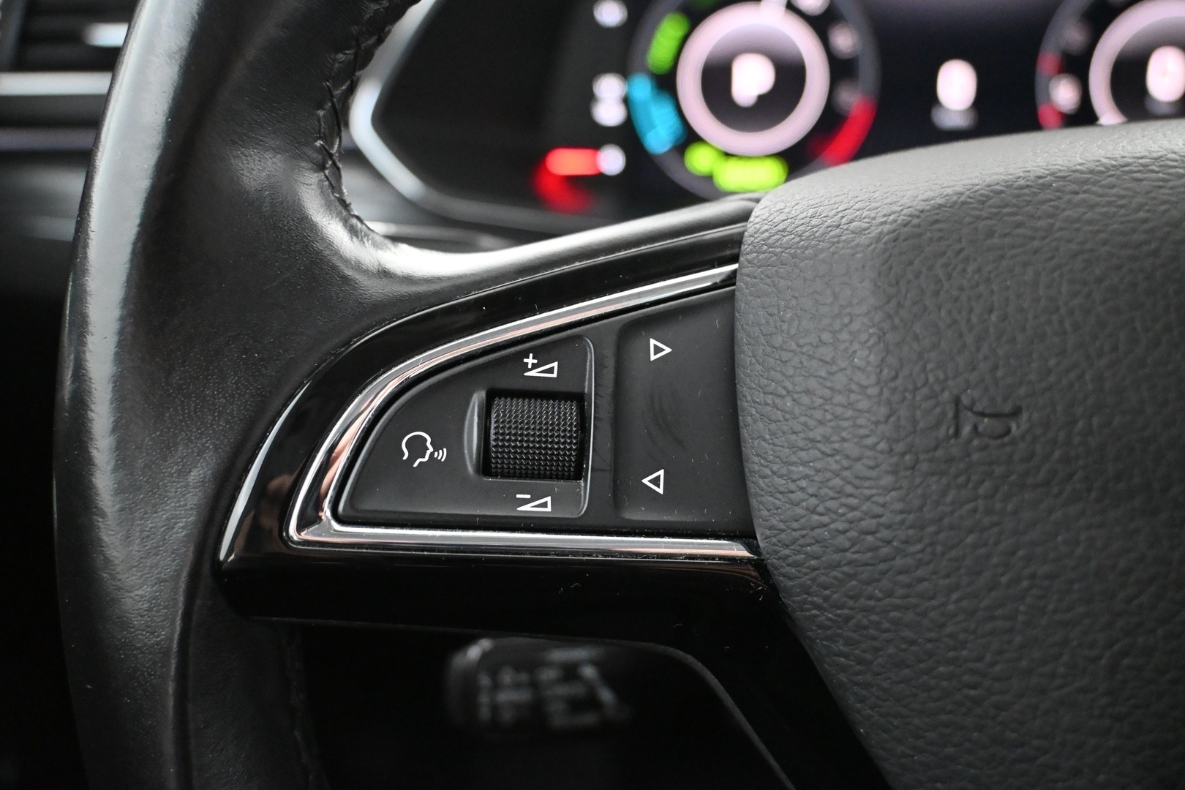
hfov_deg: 55.1
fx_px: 1136
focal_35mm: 34
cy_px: 395
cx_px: 592
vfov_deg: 38.4
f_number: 4.2
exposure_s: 1/40
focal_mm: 23
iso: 7200
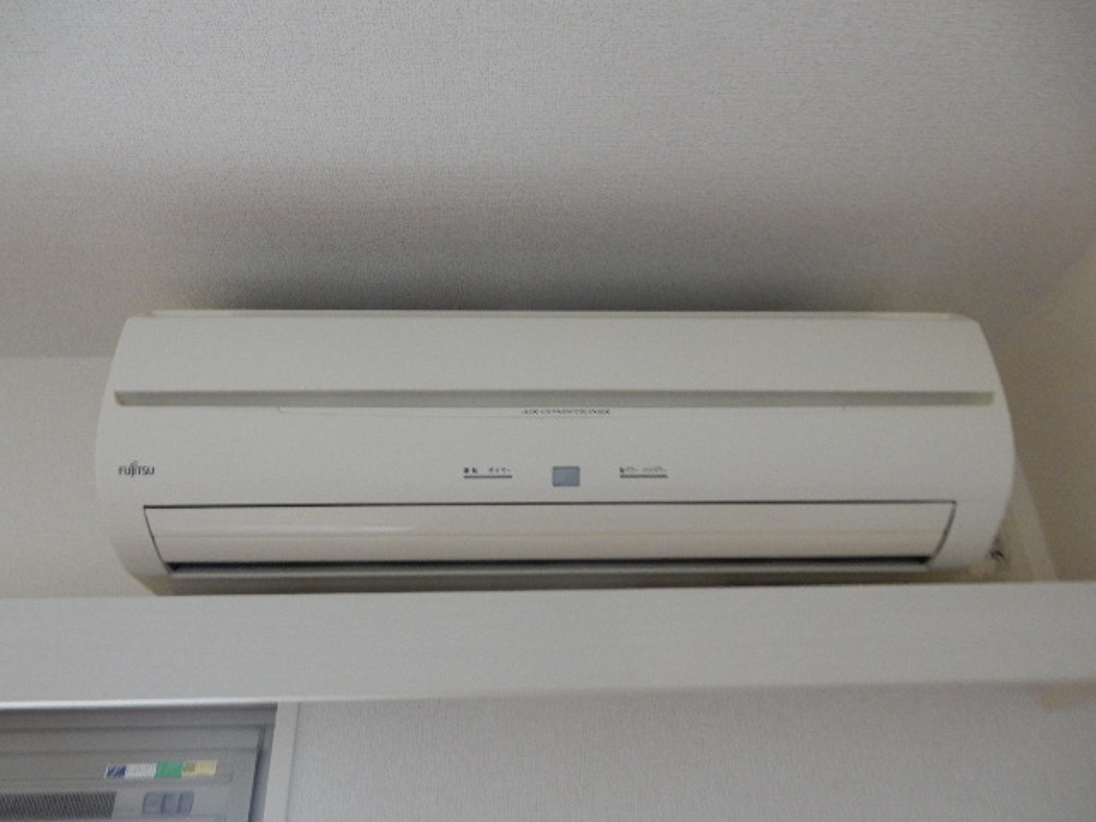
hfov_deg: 69.4
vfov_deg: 54.9
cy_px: 411
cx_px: 548
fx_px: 792
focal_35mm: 25
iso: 500
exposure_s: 1/8
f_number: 3.7
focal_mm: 4.5
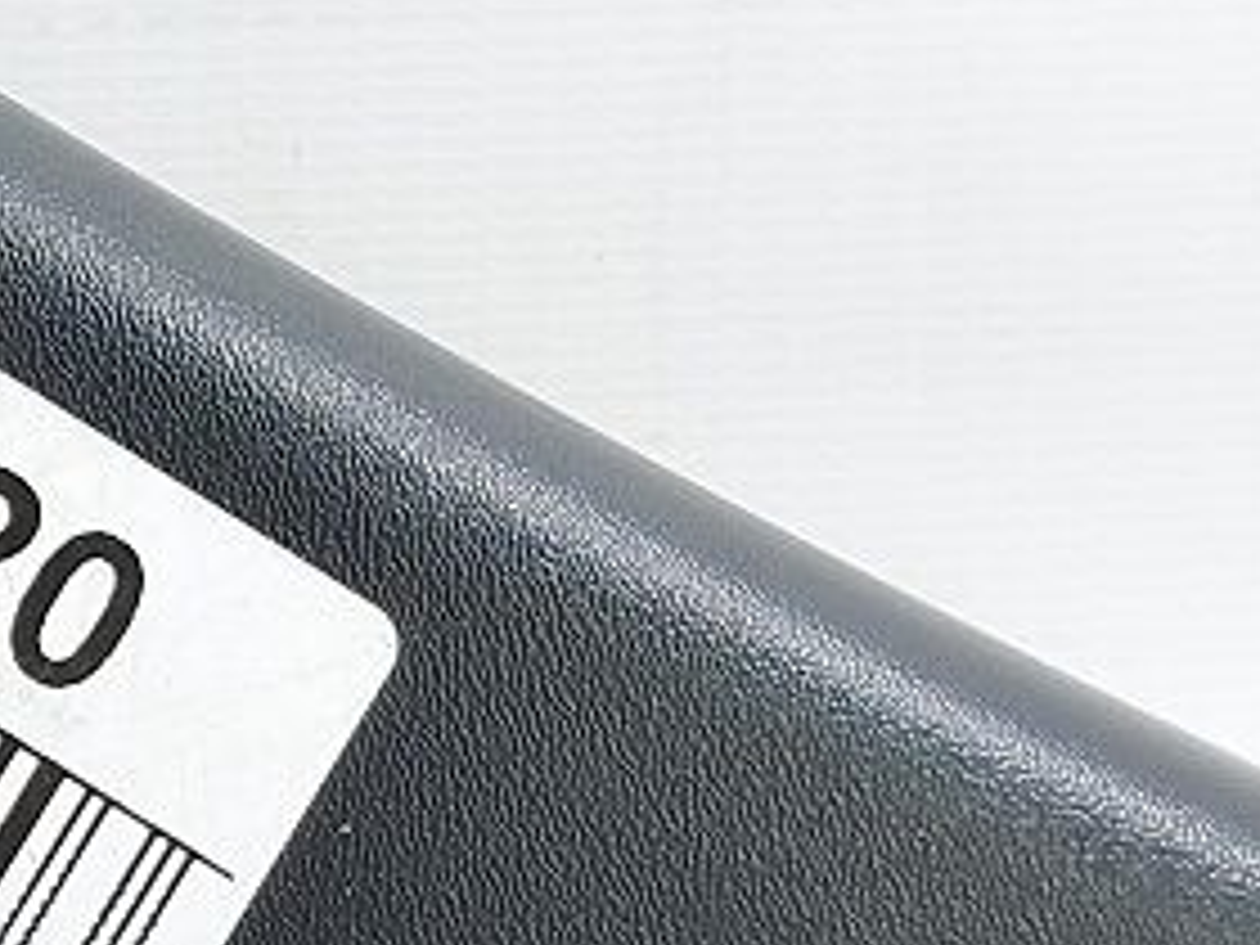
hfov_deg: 15.8
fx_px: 4332
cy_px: 297
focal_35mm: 119
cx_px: -344
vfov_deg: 12.4
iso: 64
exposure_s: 1/50
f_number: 1.8
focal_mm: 5.23
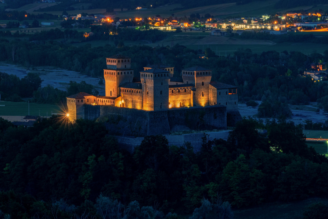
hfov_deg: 10.3
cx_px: 164
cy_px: 110
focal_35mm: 200
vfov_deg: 6.9
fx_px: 1822
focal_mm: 200
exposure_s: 13
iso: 1000
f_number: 14
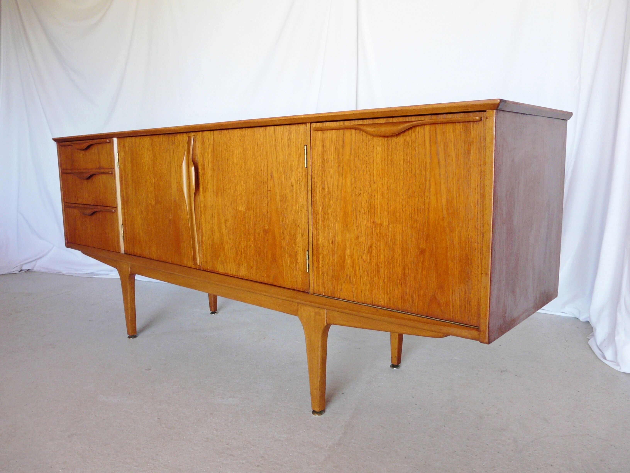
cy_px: 236
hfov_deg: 63.4
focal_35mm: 28
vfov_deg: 49.7
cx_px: 315
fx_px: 510
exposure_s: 1/30
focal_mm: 4.6
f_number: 2.8
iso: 160
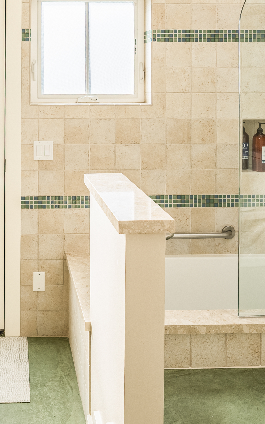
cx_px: 46
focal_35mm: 40
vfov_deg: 47.1
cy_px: 95
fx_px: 462
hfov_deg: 31.0
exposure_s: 1/2500
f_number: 2.8
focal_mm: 13
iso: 100
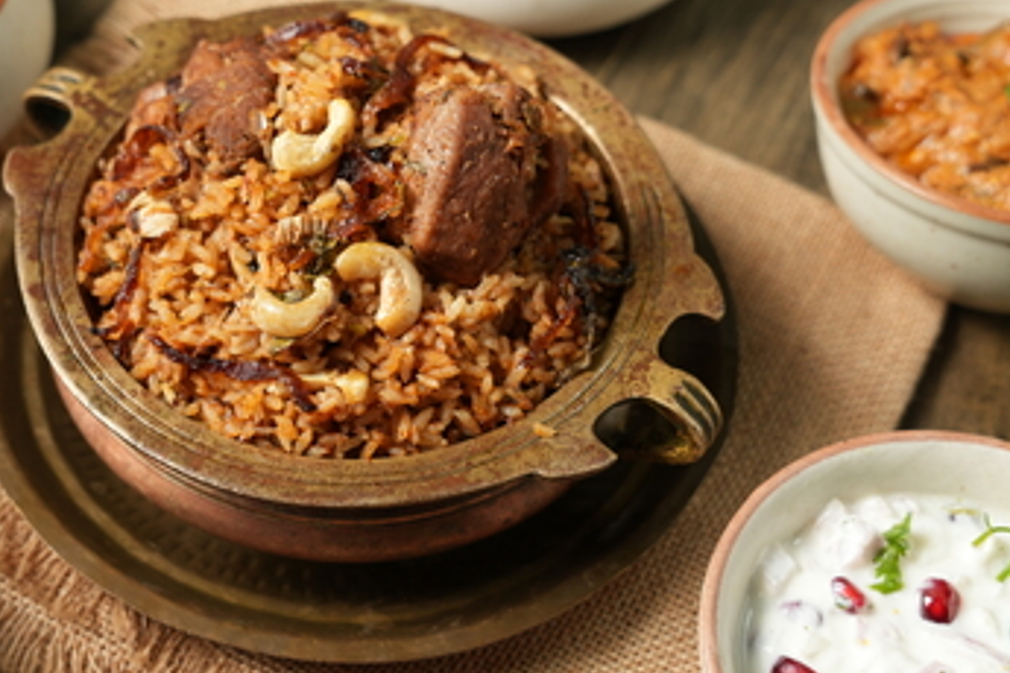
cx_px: 363
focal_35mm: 66
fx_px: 1857
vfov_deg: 20.5
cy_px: 238
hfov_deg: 30.3
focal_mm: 49.9
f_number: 5.6
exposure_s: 1/100
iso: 320
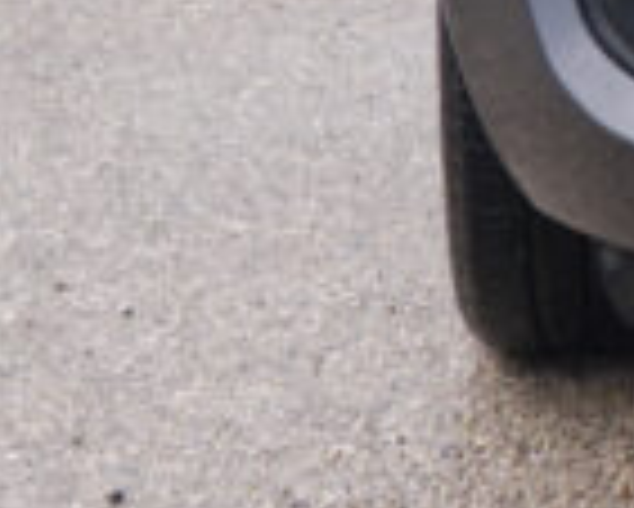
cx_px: 1722
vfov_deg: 6.5
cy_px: -533
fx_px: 4337
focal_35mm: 231
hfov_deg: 7.6
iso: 160
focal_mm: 22.8
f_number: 9
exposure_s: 1/160
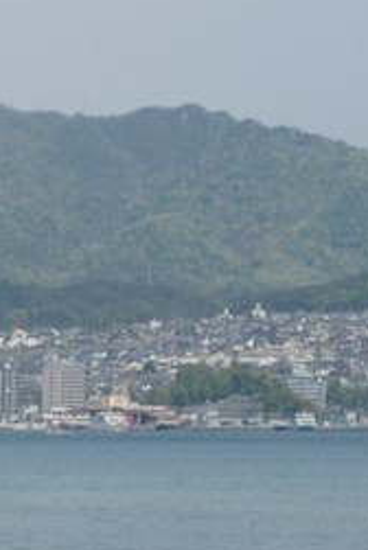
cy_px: 581
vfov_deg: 8.1
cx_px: -741
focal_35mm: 252
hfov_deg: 5.2
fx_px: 3853
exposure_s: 1/500
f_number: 11
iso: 400
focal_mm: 55
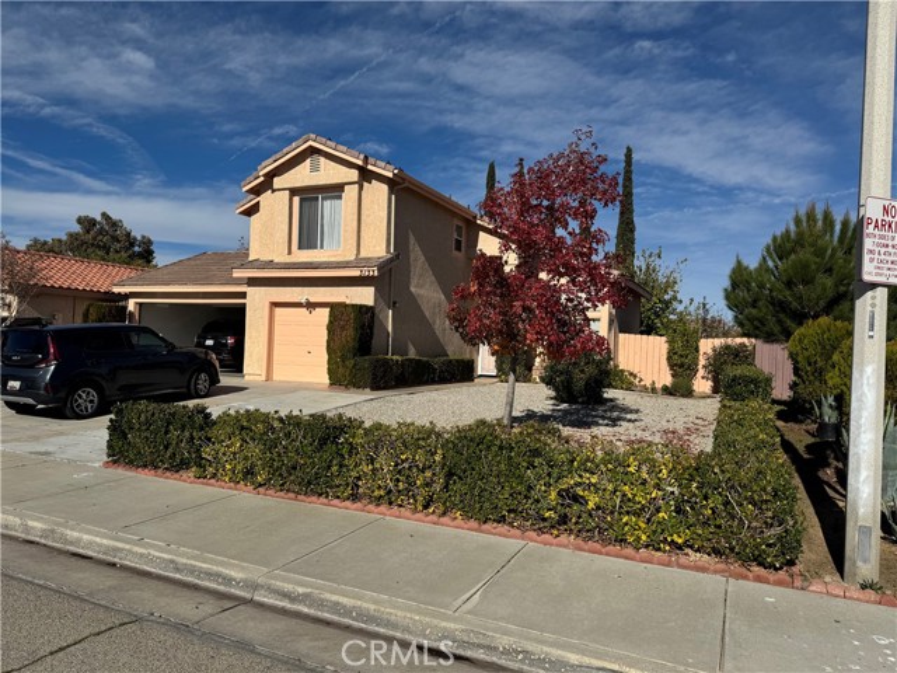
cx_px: 448
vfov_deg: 56.8
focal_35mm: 24
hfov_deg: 71.6
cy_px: 336
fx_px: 622
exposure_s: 1/9009
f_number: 1.78
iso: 80
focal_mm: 6.76
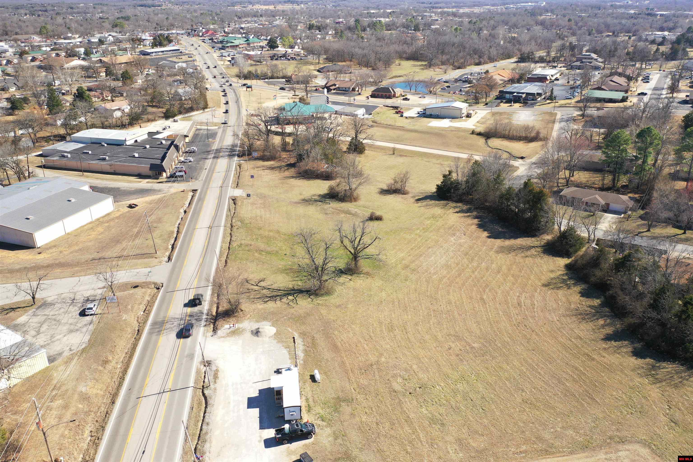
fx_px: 539
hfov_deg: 65.5
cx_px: 346
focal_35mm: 28
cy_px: 231
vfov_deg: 46.4
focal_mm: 10.26
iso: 100
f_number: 3.2
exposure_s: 1/30
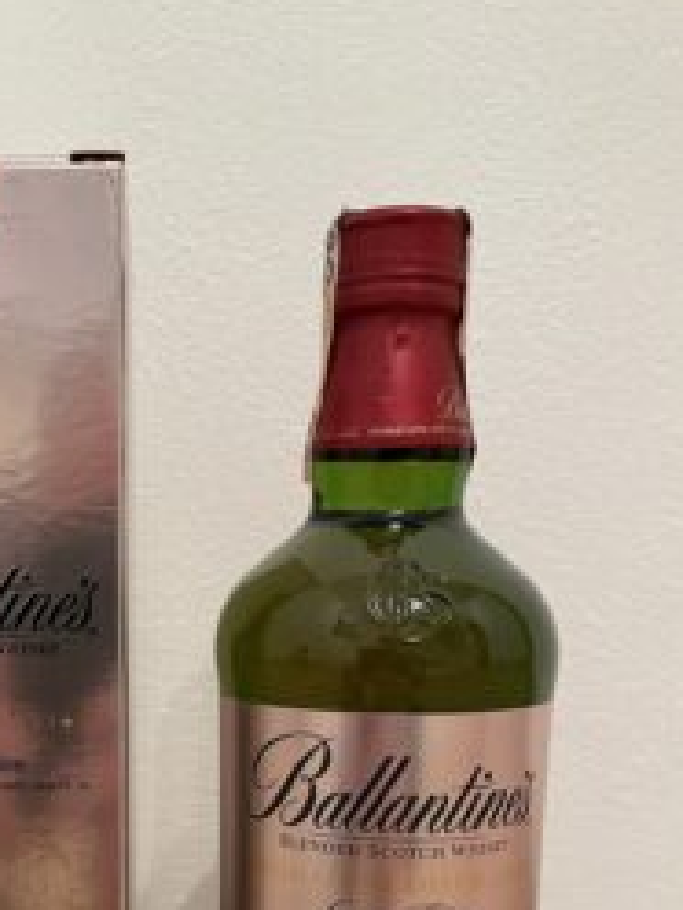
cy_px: 712
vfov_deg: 43.0
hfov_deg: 33.5
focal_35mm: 42
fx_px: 1105
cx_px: 154
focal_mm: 4.2
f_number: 1.6
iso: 500
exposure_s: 1/50
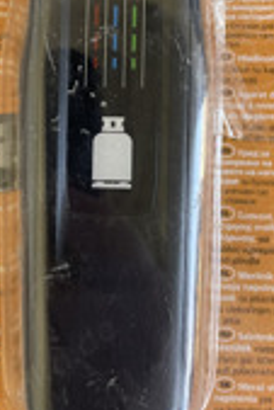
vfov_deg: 30.0
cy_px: 39
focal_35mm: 64
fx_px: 729
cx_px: 133
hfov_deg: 21.3
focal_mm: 4.2
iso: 125
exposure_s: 1/121
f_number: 1.6
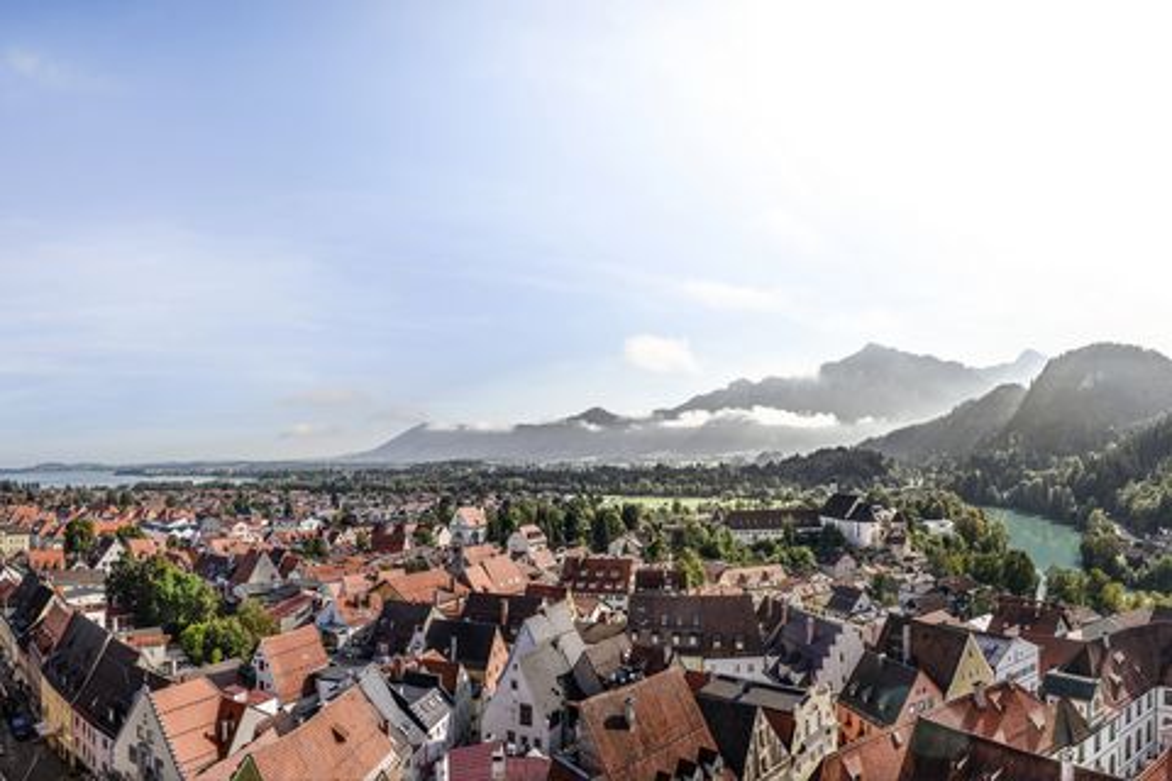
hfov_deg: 54.4
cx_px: 586
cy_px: 390
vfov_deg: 37.9
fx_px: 1139
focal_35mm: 35
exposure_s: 1/400
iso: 200
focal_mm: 35
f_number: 13
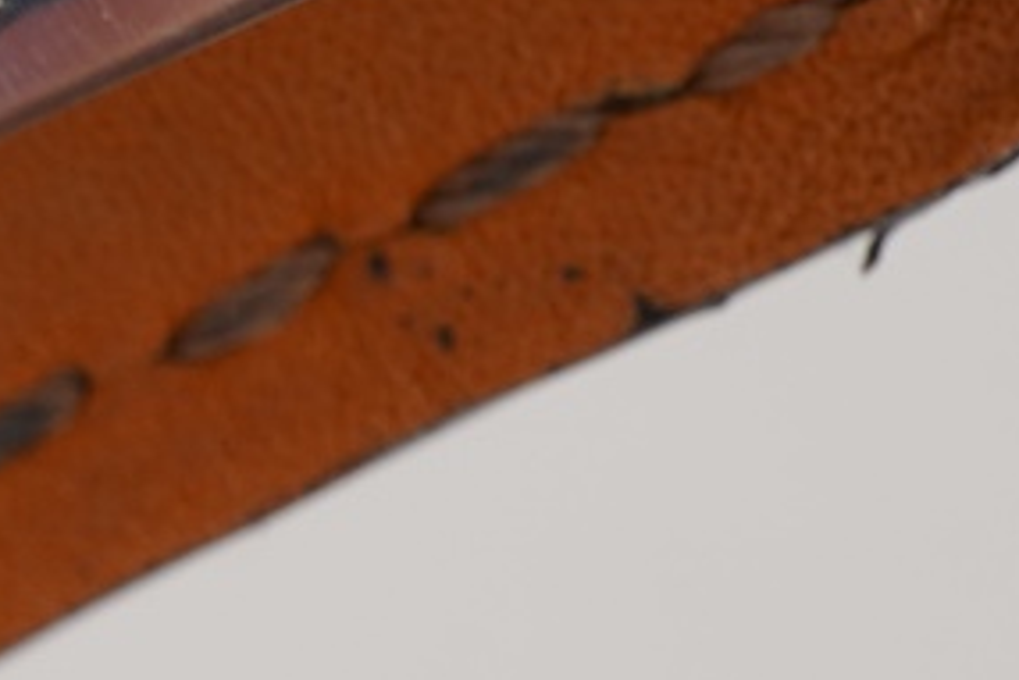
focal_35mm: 248
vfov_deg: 5.5
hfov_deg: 7.8
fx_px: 7023
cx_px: -1283
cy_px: 691
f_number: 22
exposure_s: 1/160
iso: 160
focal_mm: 30
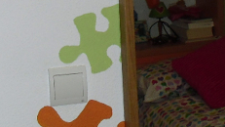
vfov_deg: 7.6
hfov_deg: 13.7
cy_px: -119
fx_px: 913
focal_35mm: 153
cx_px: 265
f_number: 3.1
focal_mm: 6.3
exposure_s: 1/60
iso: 100
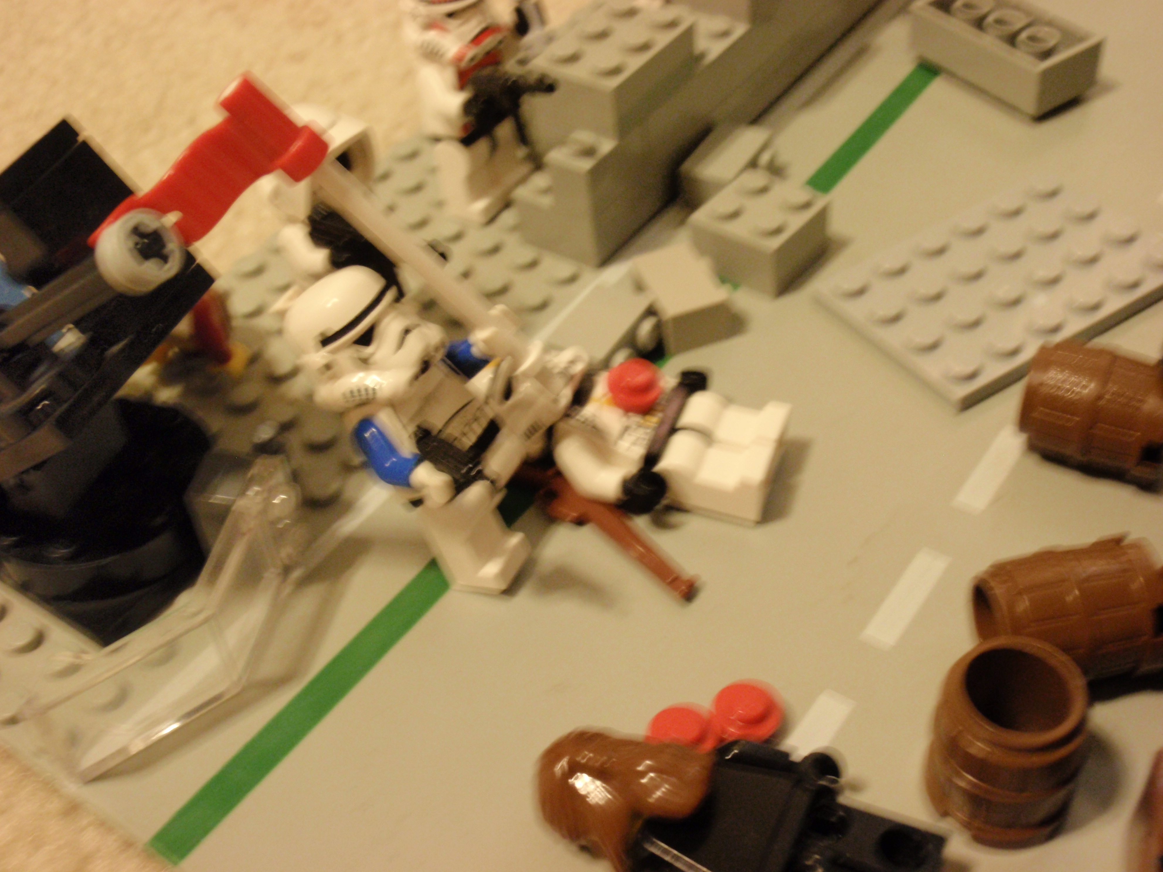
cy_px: 436
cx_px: 582
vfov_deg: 36.0
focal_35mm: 40
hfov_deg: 46.8
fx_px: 1344
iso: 200
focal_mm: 7.25
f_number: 3.9
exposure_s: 1/5
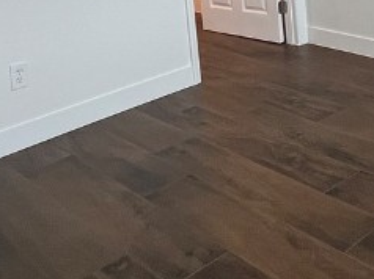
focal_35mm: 56
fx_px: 604
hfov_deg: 32.4
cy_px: -94
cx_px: 347
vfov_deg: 22.9
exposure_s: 1/120
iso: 100
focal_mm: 1.57
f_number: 1.8
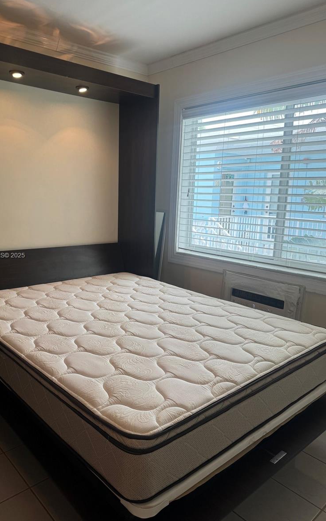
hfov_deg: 47.5
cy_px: 256
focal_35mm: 26
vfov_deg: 70.4
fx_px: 370
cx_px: 143
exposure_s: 1/129
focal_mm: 6.76
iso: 50
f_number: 1.78
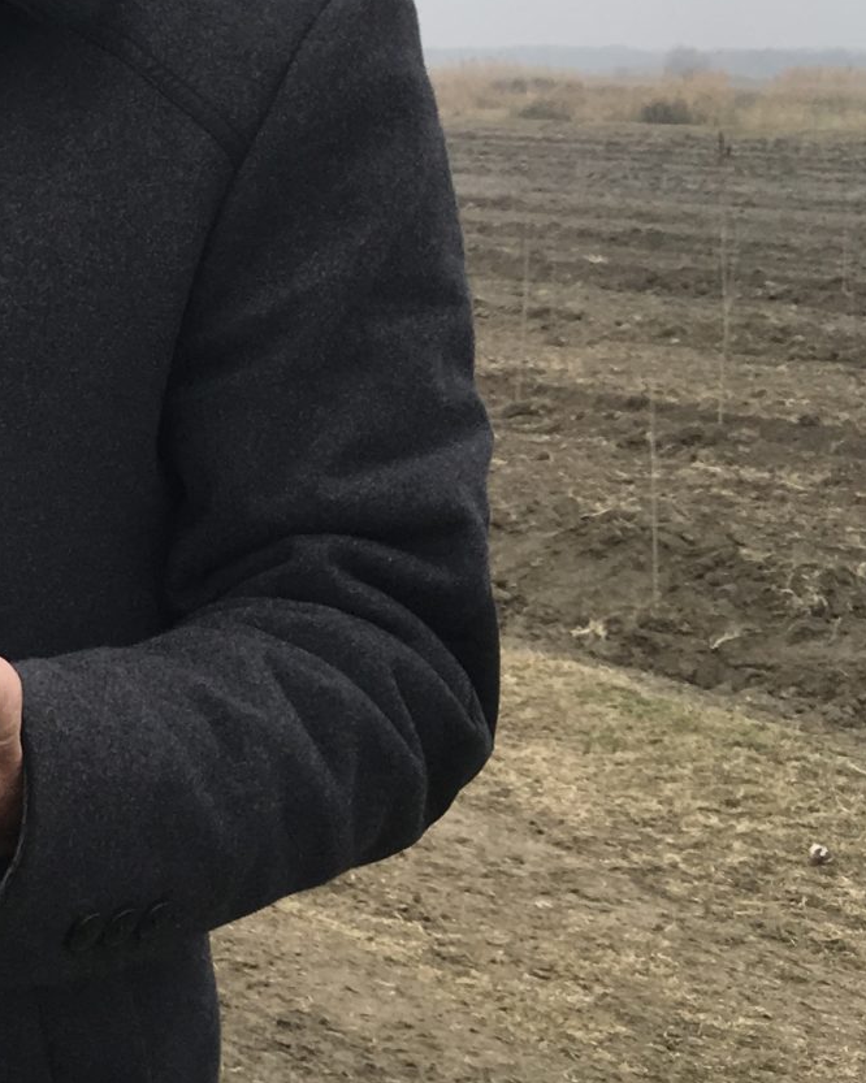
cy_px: 233
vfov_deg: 21.7
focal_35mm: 87
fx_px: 2788
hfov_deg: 15.1
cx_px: -742
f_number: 2.2
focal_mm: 4.15
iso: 25
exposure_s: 1/330
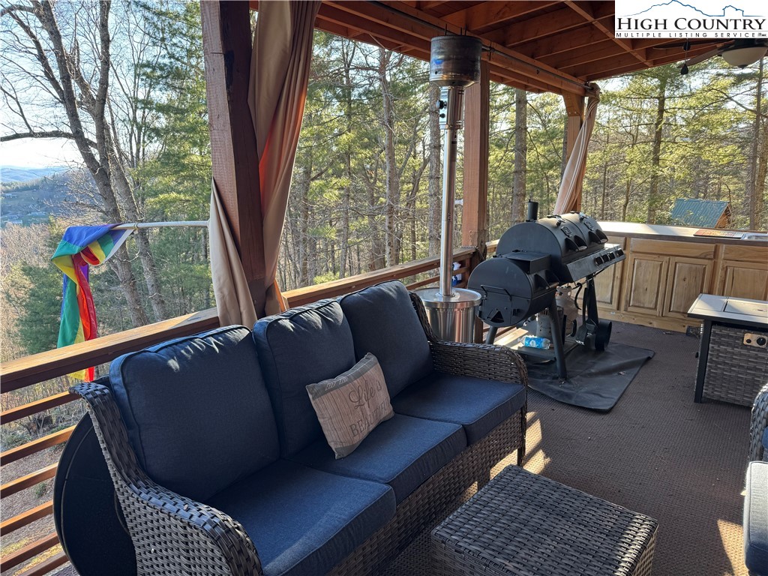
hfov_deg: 71.6
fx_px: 532
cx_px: 384
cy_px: 288
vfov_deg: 56.8
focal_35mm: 24
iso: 64
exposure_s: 1/121
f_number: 1.78
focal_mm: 6.76
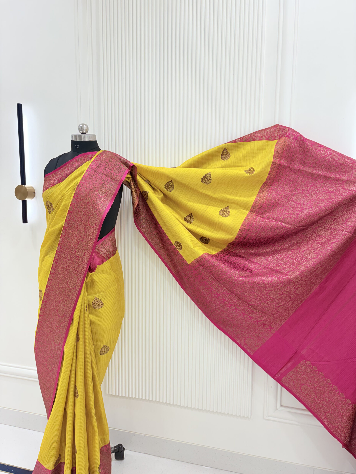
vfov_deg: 67.3
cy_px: 237
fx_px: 357
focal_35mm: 26
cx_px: 178
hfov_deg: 53.1
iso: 40
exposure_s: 1/100
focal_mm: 5.96
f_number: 1.6
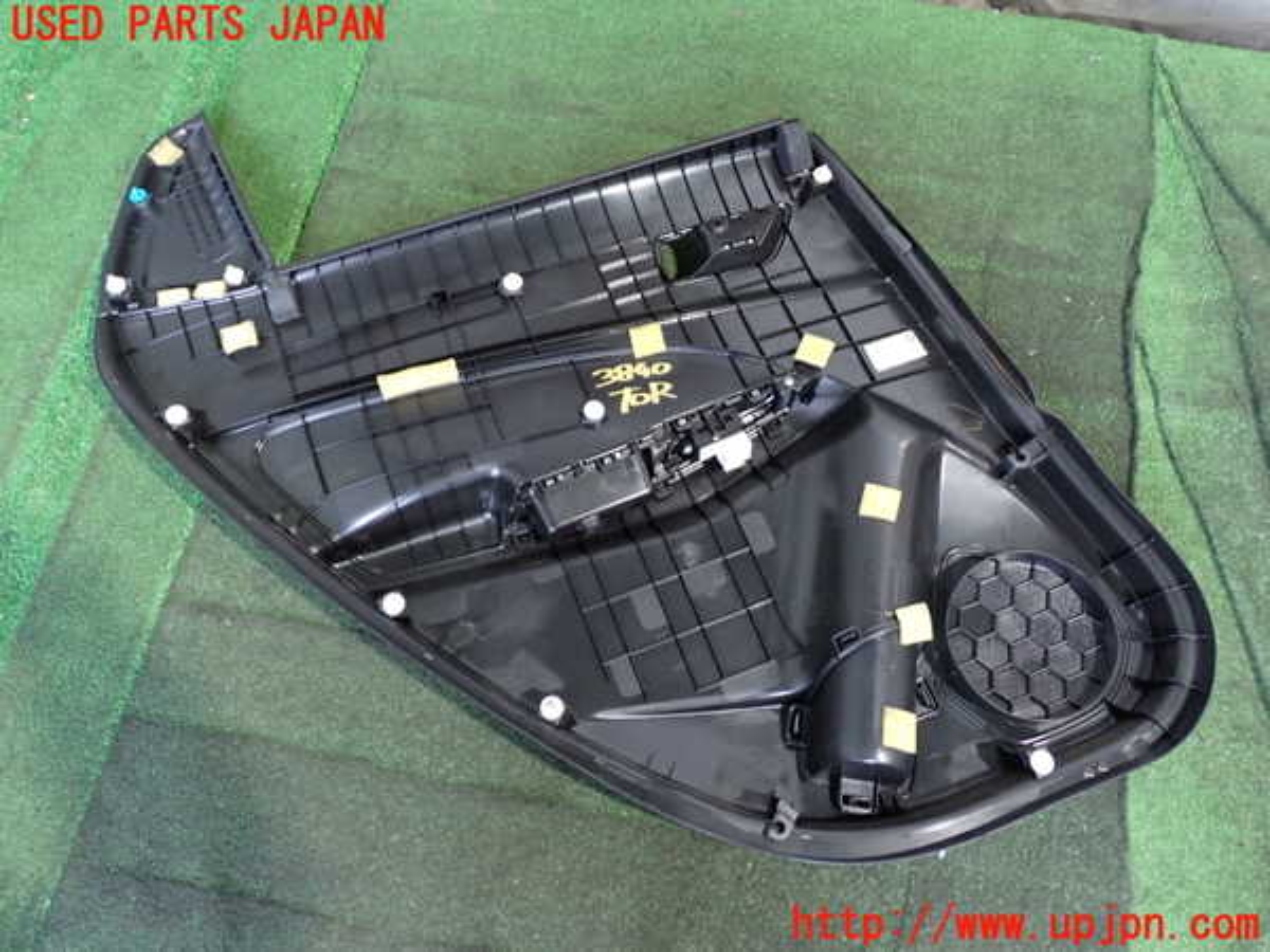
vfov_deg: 46.8
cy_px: 476
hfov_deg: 60.0
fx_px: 1101
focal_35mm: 30
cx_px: 635
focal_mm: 5.4
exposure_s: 1/13
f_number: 3.2
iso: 800
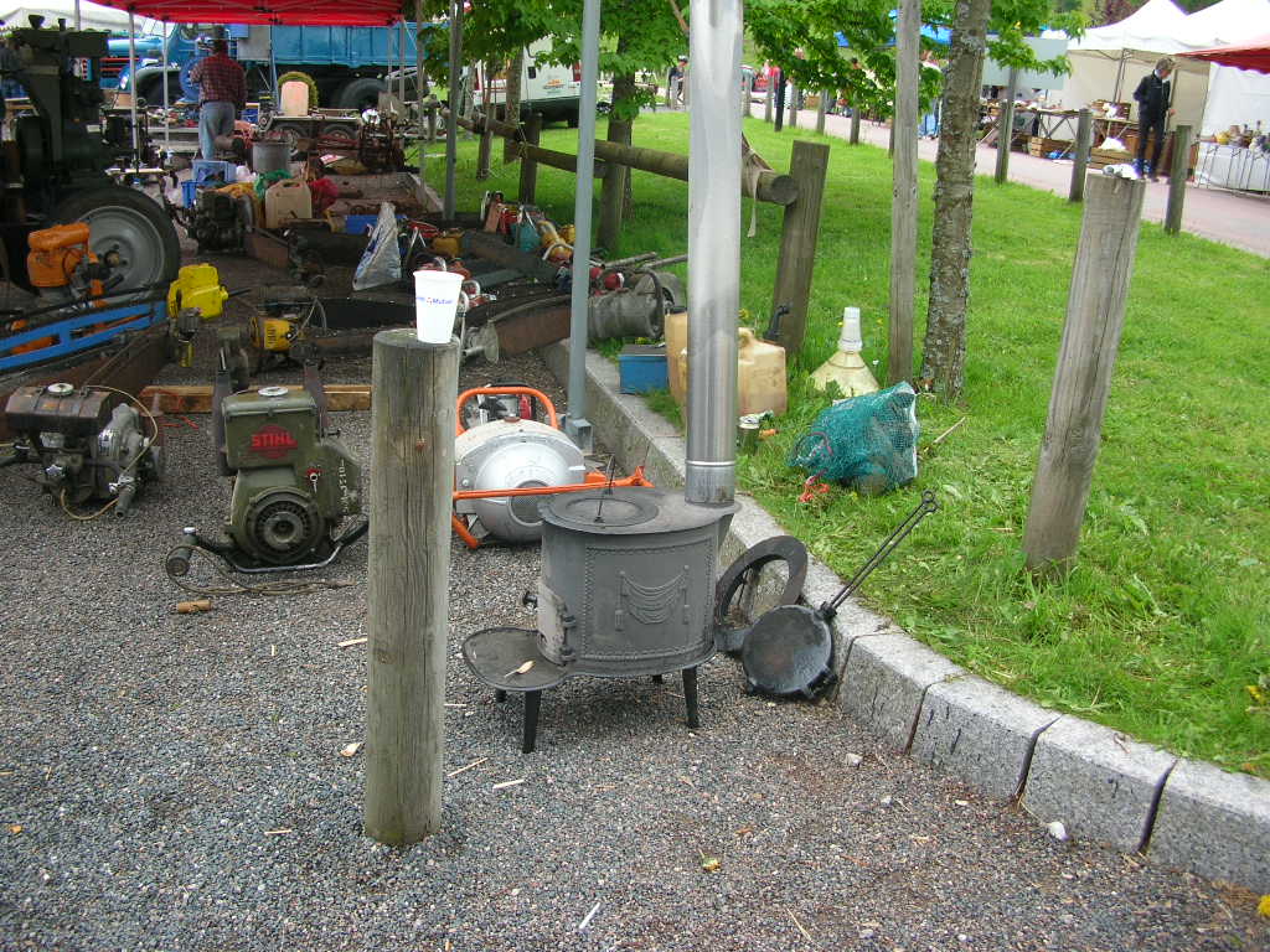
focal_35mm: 35
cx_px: 635
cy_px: 476
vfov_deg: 40.7
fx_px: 1284
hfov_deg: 52.6
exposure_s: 1/174
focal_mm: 5.8
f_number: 2.8
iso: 50
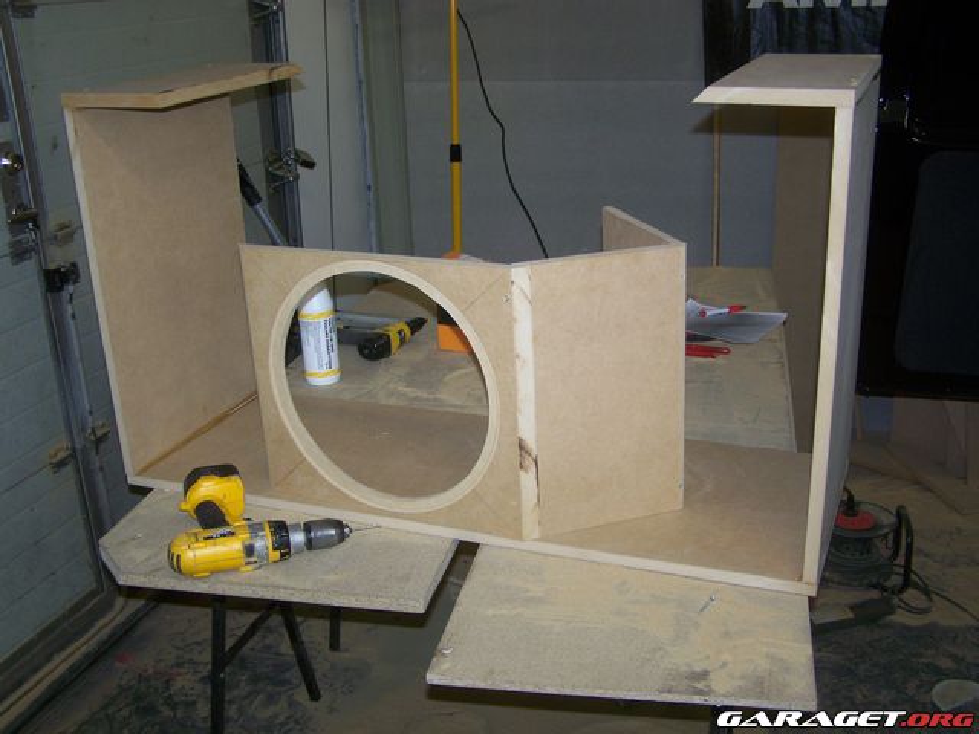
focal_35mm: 38
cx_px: 490
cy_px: 367
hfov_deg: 49.0
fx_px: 1075
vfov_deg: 37.7
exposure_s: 1/60
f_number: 2.8
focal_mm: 6.3
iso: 80
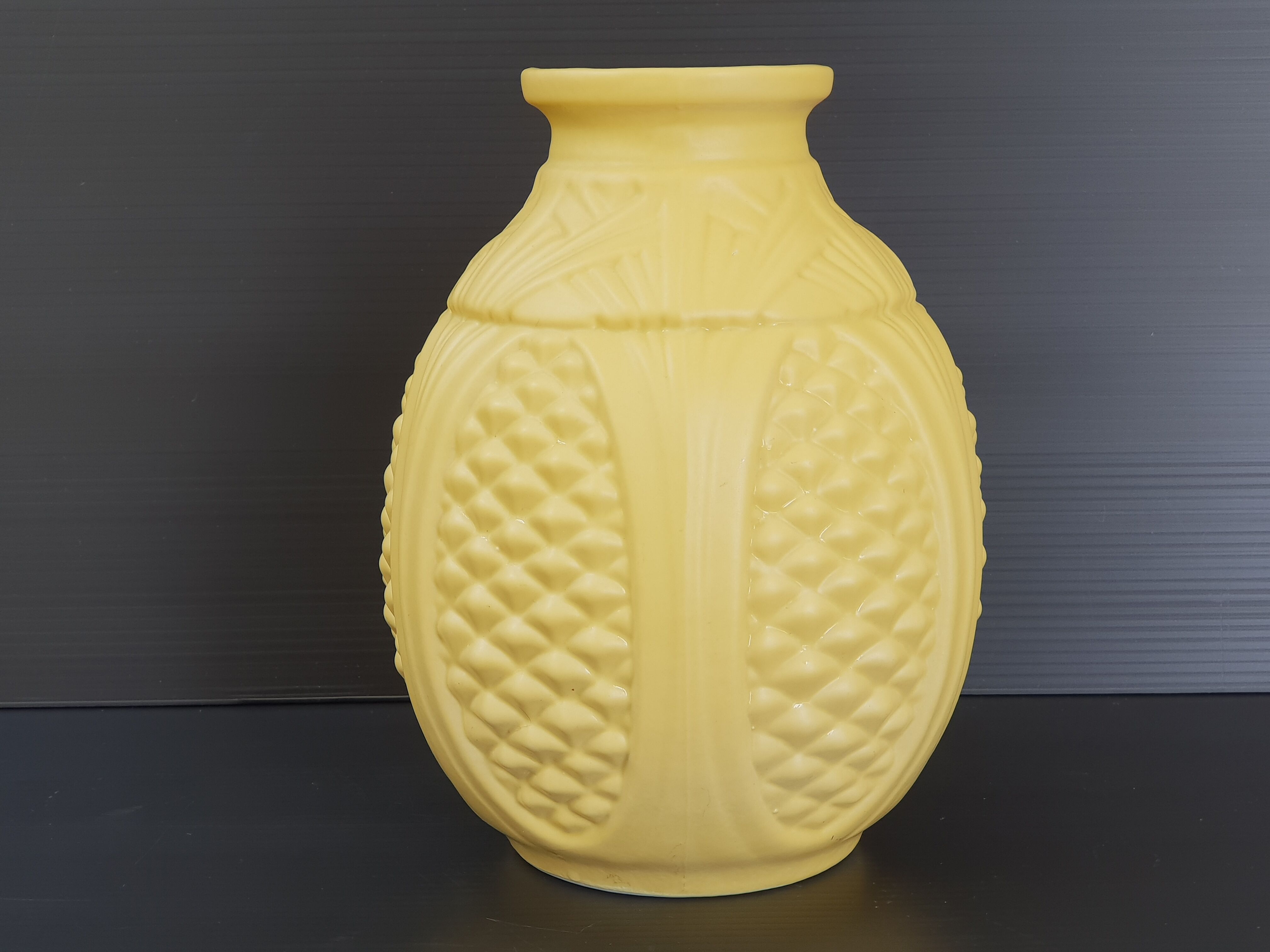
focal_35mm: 52
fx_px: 1908
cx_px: 635
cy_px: 476
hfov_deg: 36.8
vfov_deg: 28.0
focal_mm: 6
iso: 32
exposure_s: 1/50
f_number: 2.4
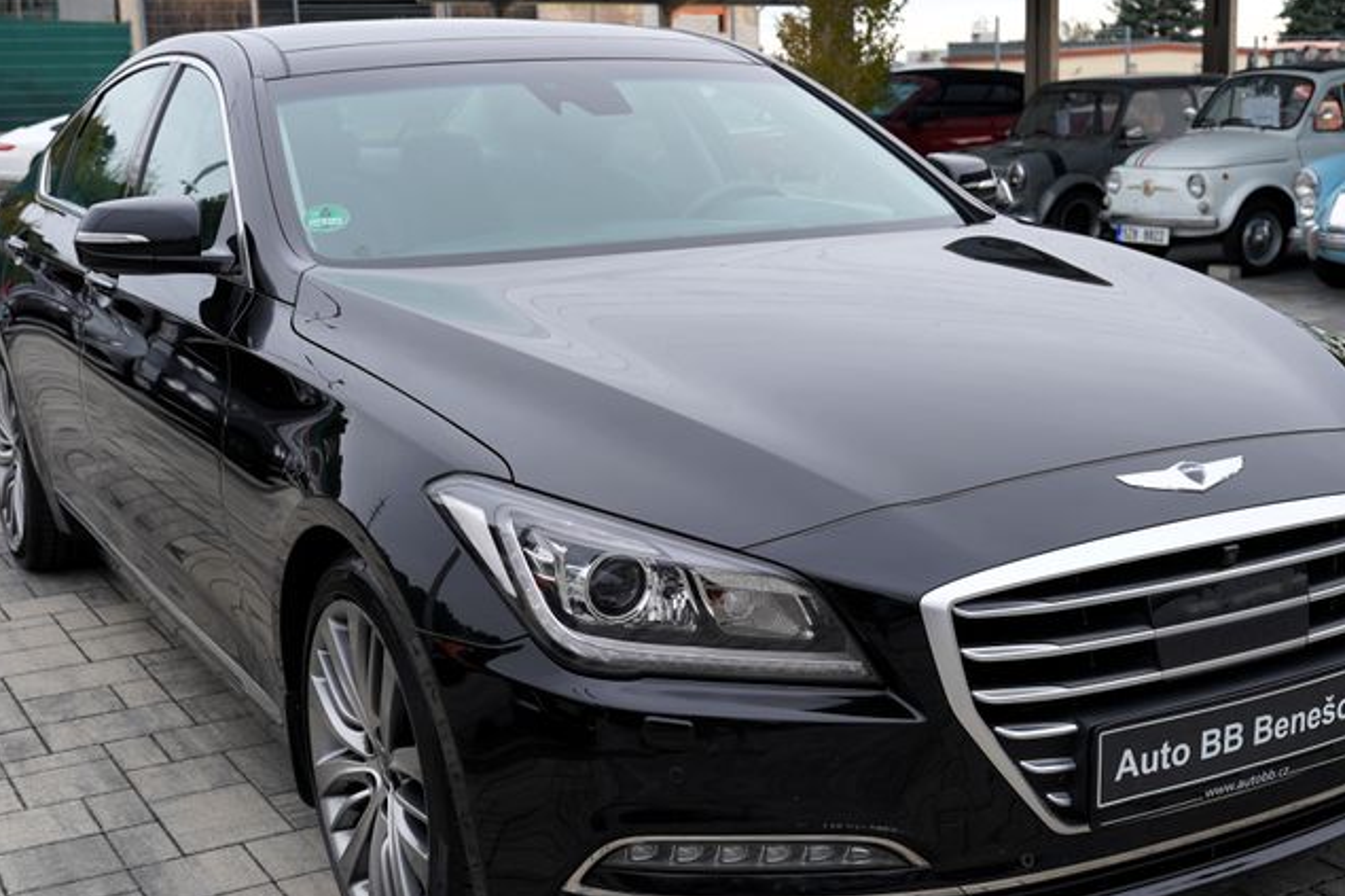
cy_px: 501
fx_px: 1867
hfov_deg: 39.5
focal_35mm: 50
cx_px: 771
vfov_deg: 27.0
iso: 100
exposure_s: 1/160
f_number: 5.6
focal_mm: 31
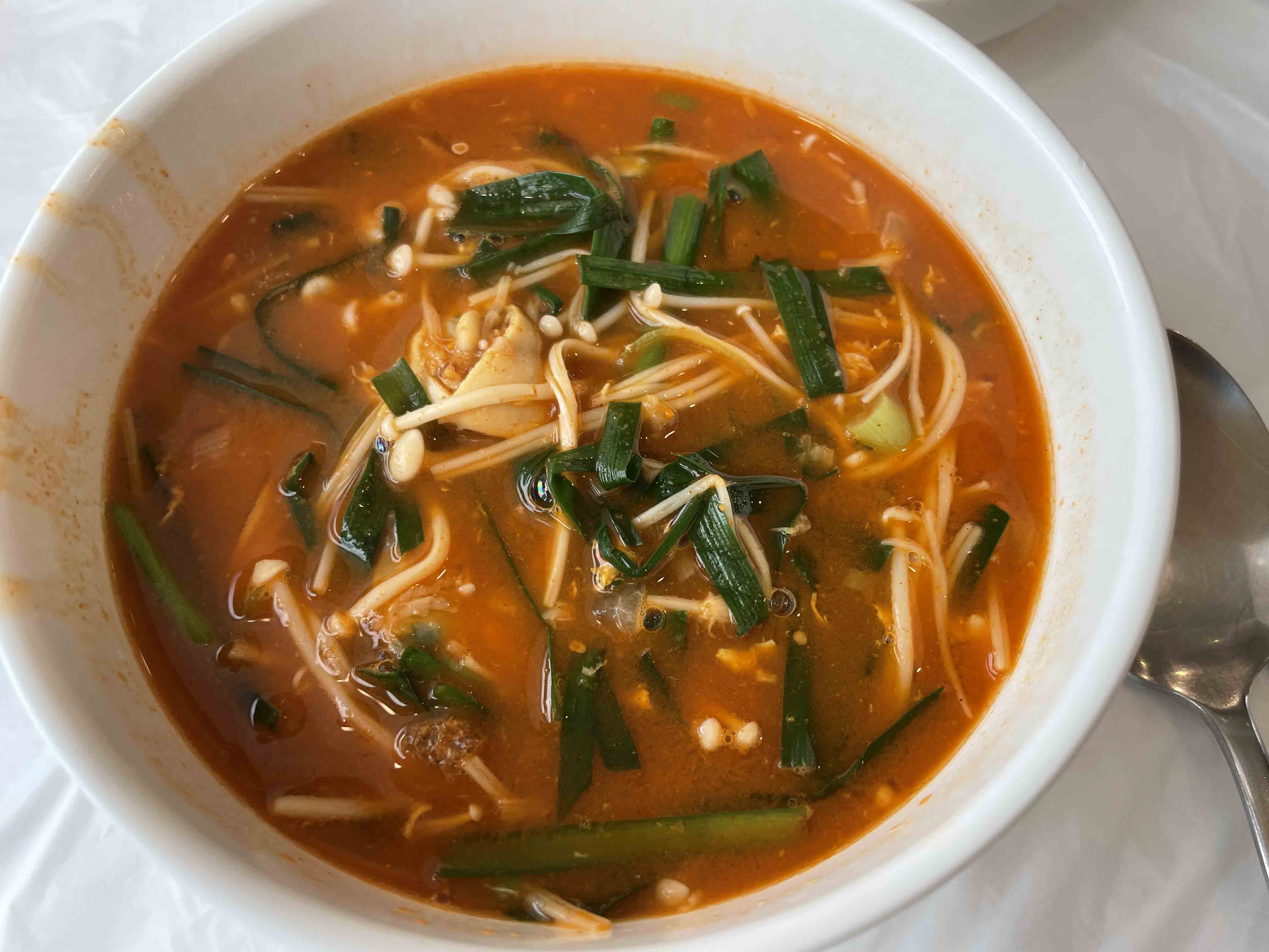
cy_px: 476
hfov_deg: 67.3
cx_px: 634
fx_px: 953
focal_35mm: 26
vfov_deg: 53.1
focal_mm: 4.2
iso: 32
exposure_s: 1/120
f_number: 1.6
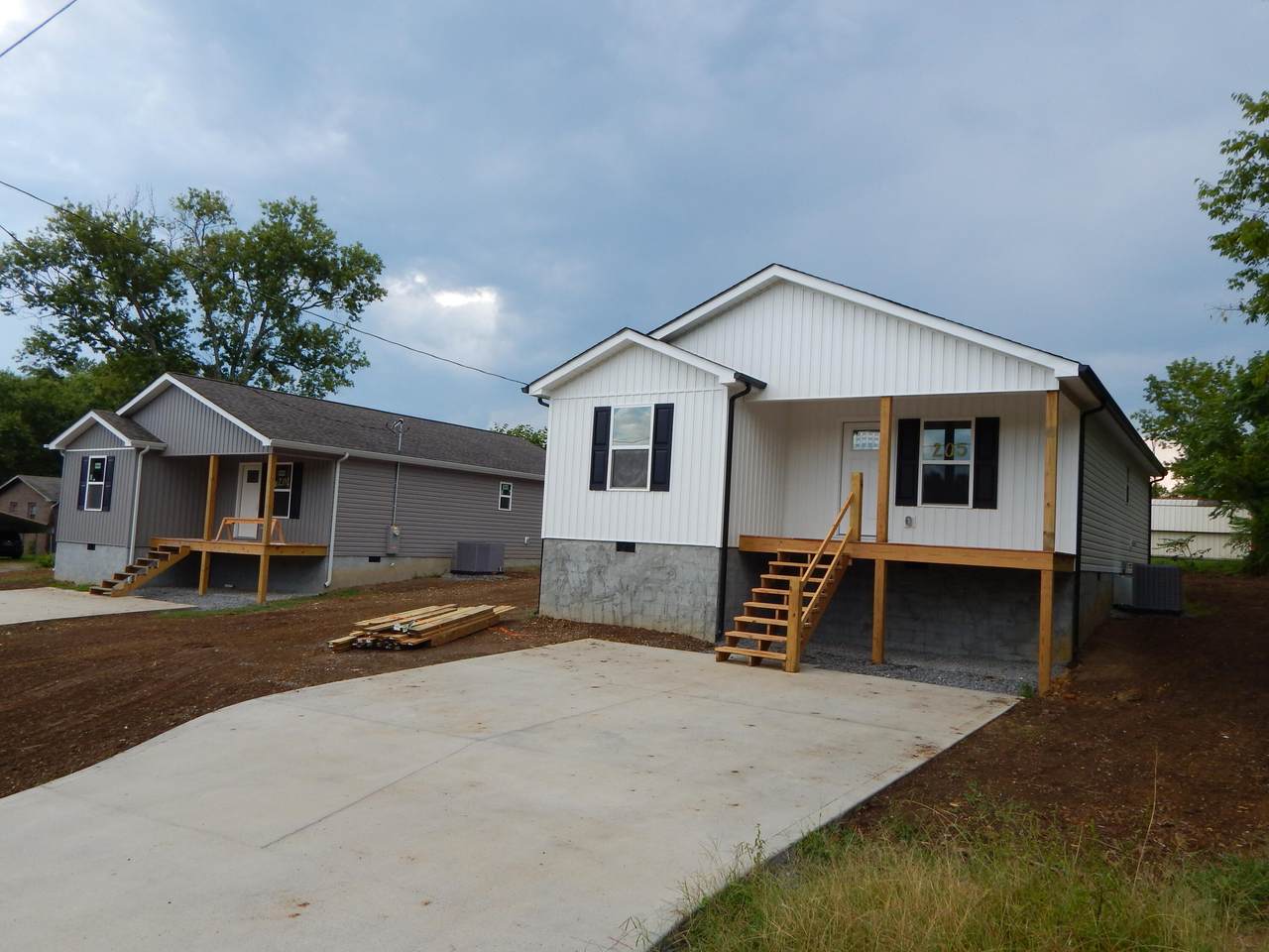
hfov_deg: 69.4
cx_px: 634
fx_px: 916
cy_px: 476
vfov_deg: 54.9
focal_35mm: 25
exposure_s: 1/800
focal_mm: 4.5
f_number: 3.1
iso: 125
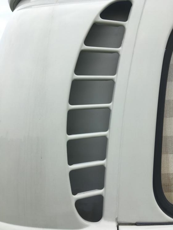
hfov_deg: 48.2
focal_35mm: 29
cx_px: 86
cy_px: 115
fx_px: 193
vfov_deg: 61.7
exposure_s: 1/785
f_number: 2.2
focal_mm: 4.15
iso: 25
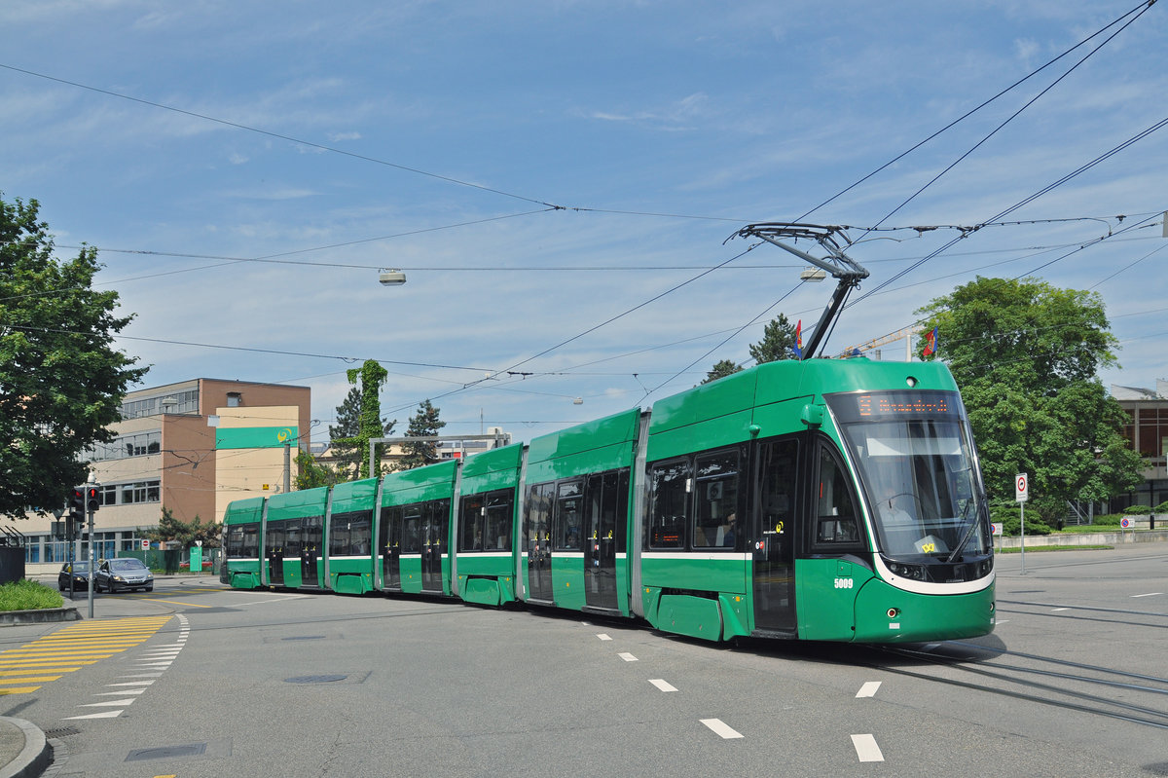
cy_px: 389
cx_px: 584
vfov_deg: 36.8
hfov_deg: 53.2
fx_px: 1167
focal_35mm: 36
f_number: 9
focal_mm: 24
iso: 400
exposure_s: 1/1000
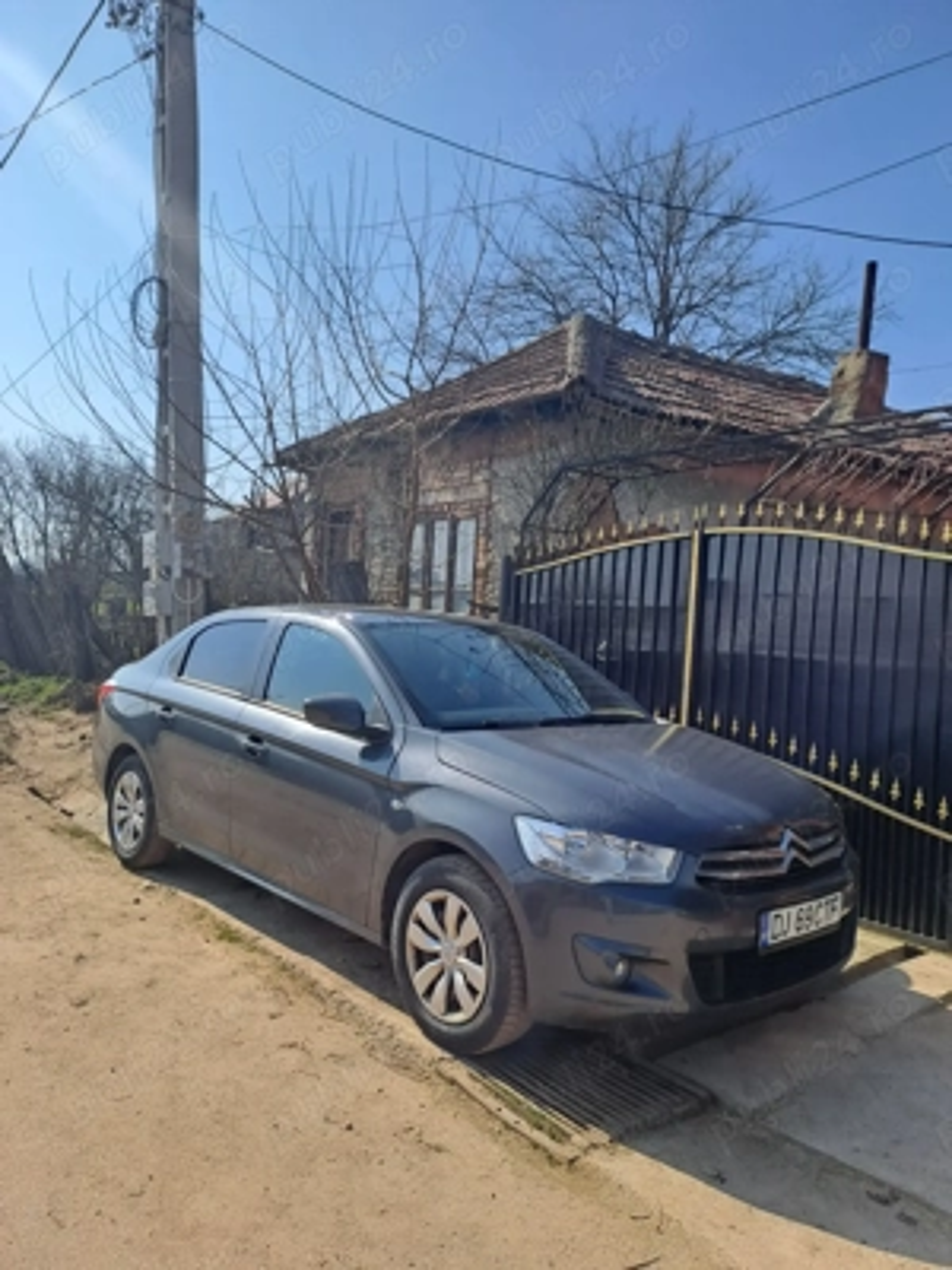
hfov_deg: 54.9
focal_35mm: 25
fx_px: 917
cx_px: 476
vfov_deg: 69.4
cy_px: 635
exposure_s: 1/2208
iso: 32
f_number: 1.8
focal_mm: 4.65
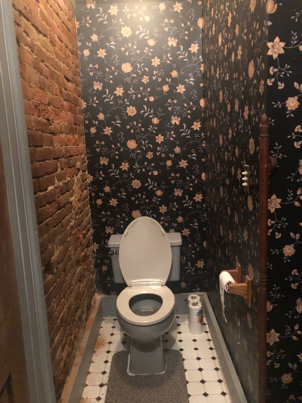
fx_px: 326
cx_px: 151
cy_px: 202
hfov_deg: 49.7
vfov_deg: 63.4
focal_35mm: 28
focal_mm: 3.99
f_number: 1.8
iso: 250
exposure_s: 1/4
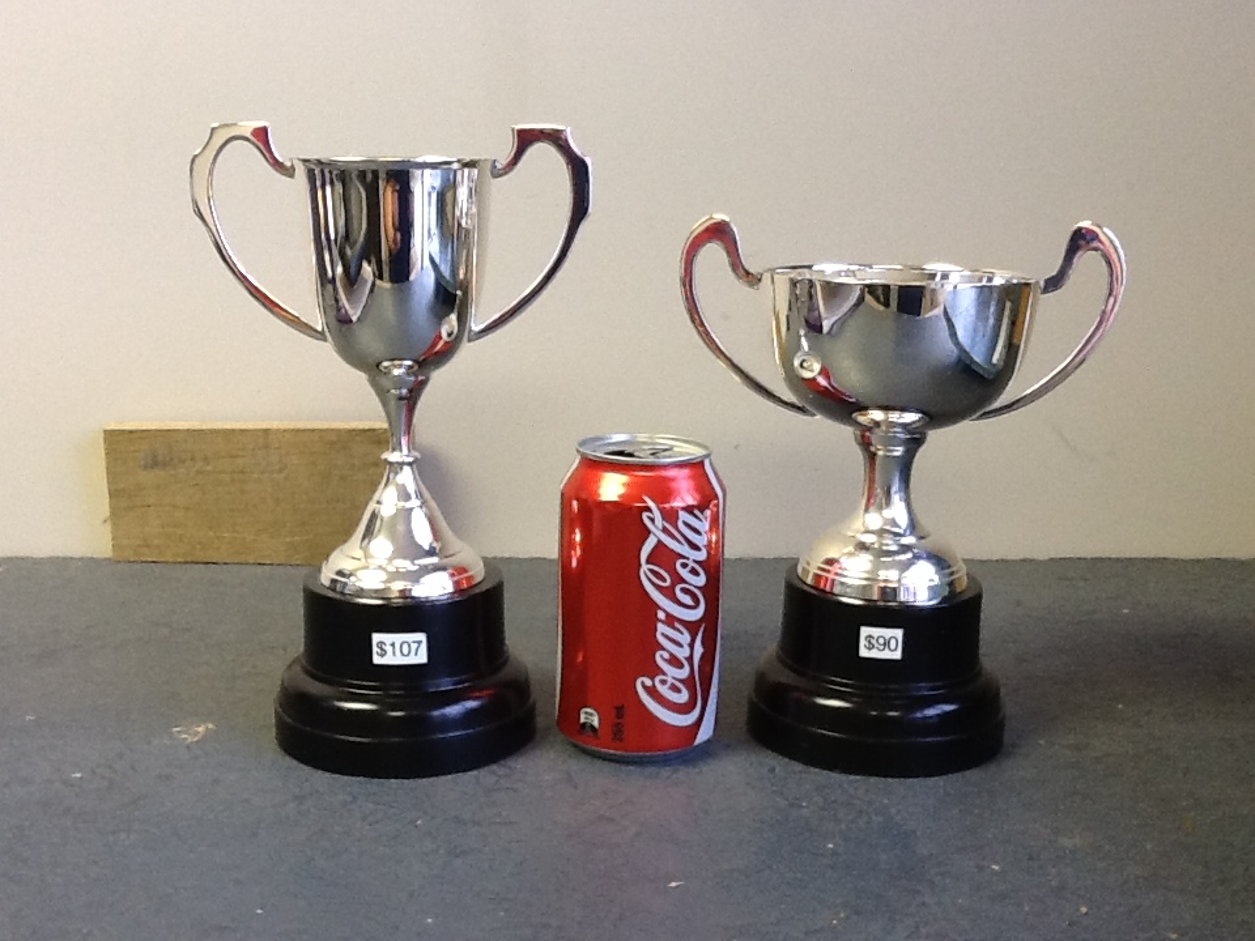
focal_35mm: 32
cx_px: 628
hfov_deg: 56.8
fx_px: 1160
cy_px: 470
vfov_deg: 44.2
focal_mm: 2.03
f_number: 2.4
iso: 125
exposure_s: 1/30
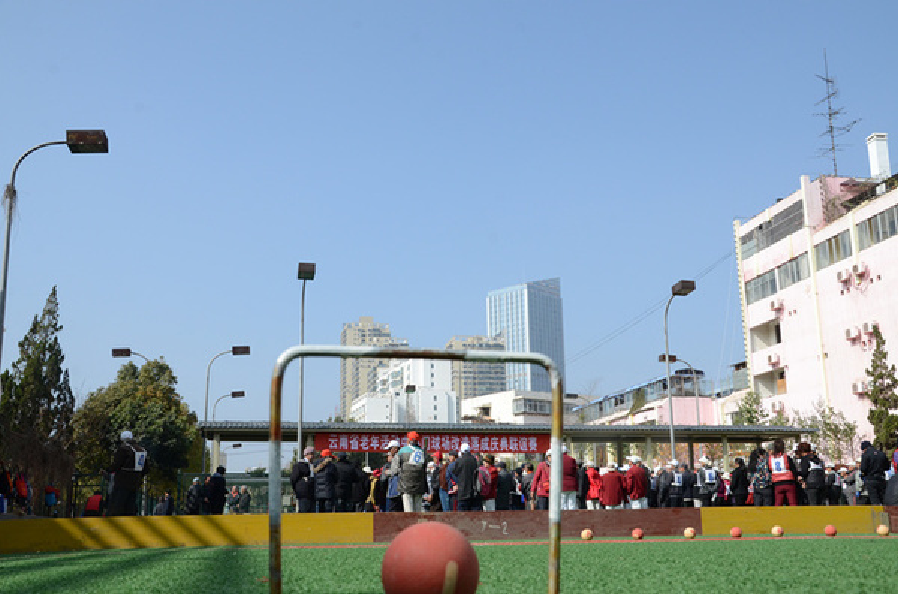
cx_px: 449
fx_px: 933
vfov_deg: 35.3
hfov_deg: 51.4
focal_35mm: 38
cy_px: 297
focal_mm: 25
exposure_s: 1/500
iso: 400
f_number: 11
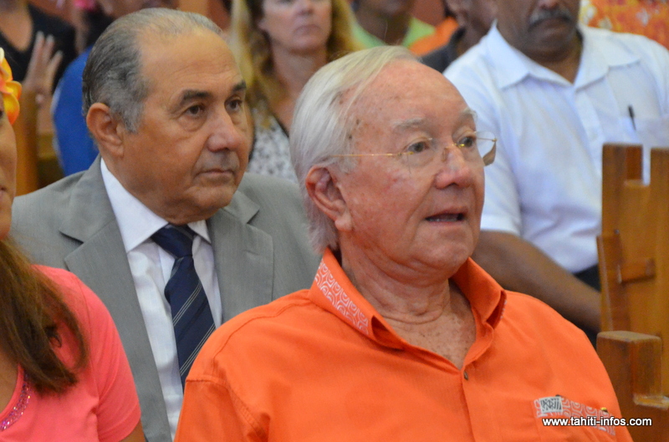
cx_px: 334
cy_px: 221
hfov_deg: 13.1
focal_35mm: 158
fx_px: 2919
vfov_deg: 8.7
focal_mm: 105
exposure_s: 1/125
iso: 3200
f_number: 5.6
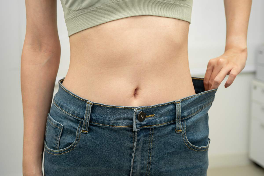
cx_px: 132
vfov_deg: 27.0
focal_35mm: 50
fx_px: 367
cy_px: 88
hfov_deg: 39.6
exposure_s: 1/80
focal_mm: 50
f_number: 4.5
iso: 250
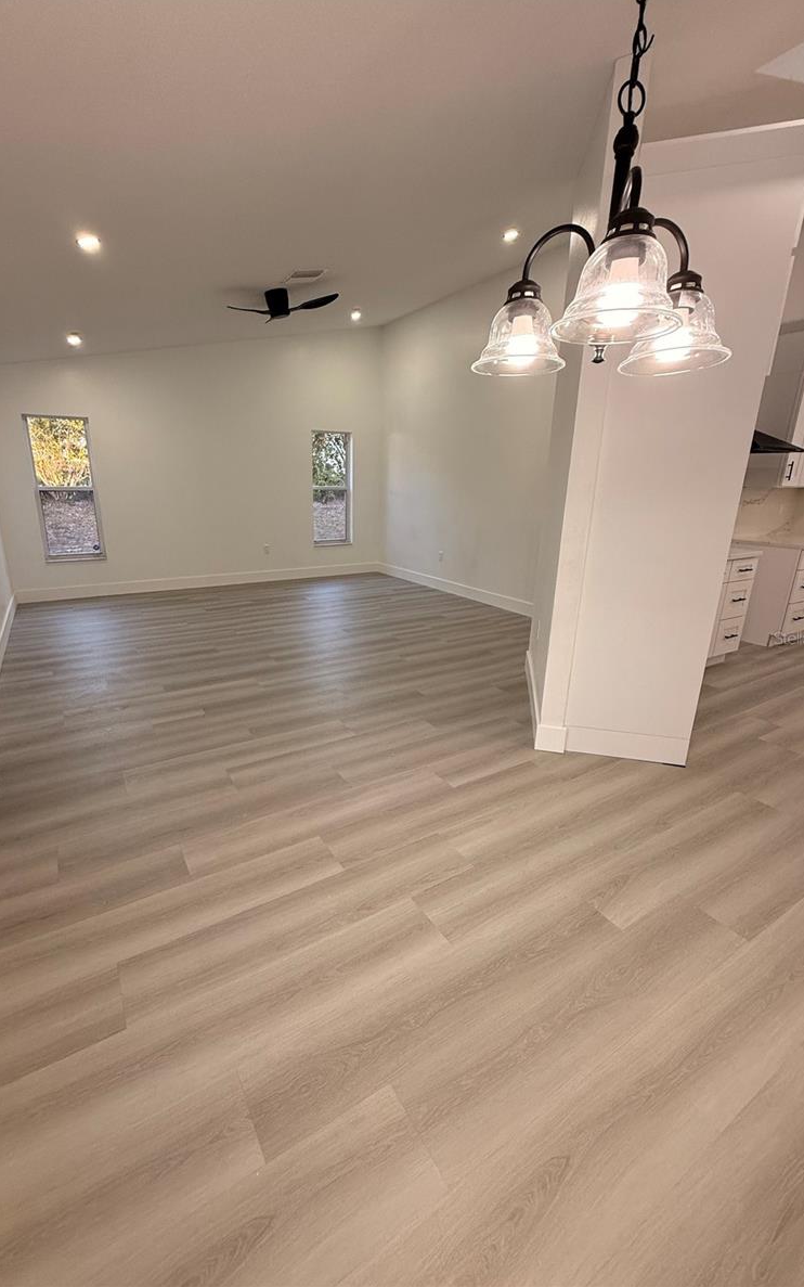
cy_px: 638
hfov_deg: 74.6
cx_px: 363
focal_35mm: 15
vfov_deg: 101.5
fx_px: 526
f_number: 2.2
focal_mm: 2.22
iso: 200
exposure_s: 1/120
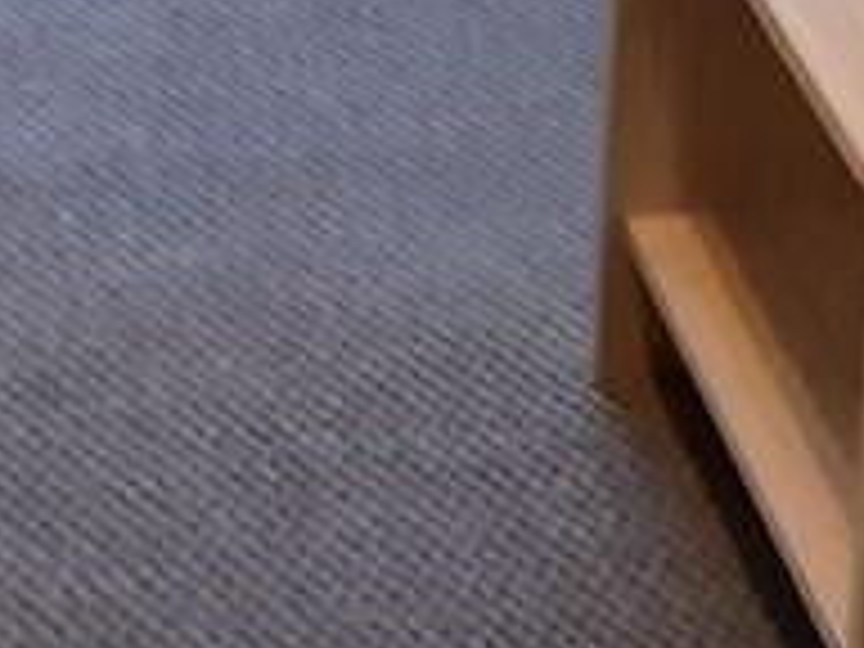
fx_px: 3469
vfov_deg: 9.3
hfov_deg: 14.1
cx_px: 198
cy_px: -1026
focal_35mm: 139
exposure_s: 1/33
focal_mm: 3.92
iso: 250
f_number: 1.7
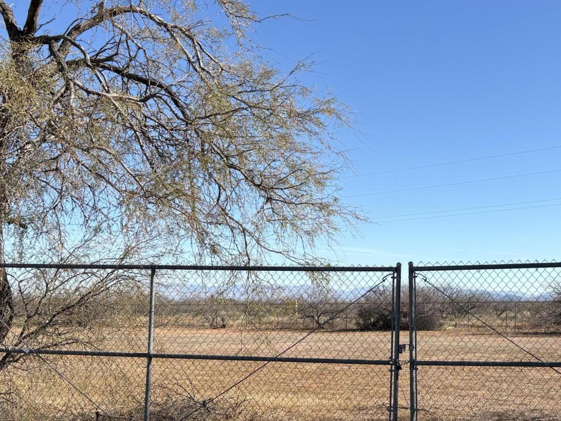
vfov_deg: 29.4
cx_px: 391
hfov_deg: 38.3
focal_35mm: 49
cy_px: 293
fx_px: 794
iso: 50
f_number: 1.6
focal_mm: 5.96
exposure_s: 1/2639
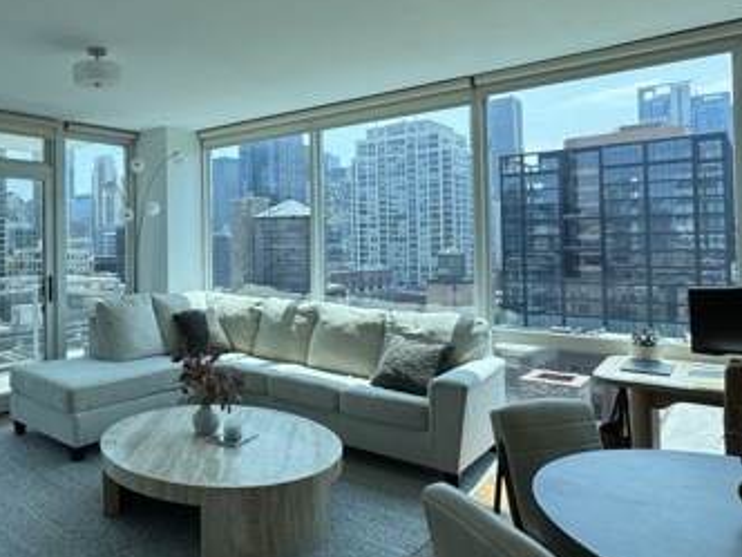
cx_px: 170
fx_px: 579
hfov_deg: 61.0
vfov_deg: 51.1
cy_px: 235
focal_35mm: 27
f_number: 2.2
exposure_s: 1/390
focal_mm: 2.22
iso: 40
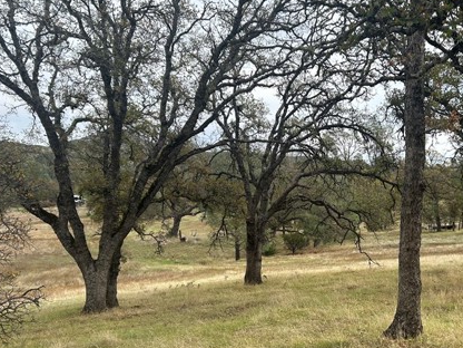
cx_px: 287
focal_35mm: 40
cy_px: 218
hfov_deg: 46.4
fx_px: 535
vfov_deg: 35.8
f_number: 1.5
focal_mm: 5.7
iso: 50
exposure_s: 1/1344
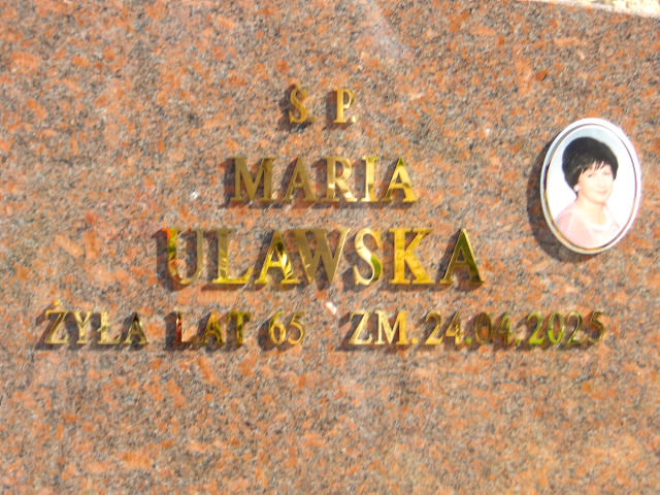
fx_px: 2059
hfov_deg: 18.2
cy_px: 248
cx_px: 330
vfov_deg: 13.7
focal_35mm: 108
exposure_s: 1/82
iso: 100
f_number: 6.6
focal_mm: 19.6
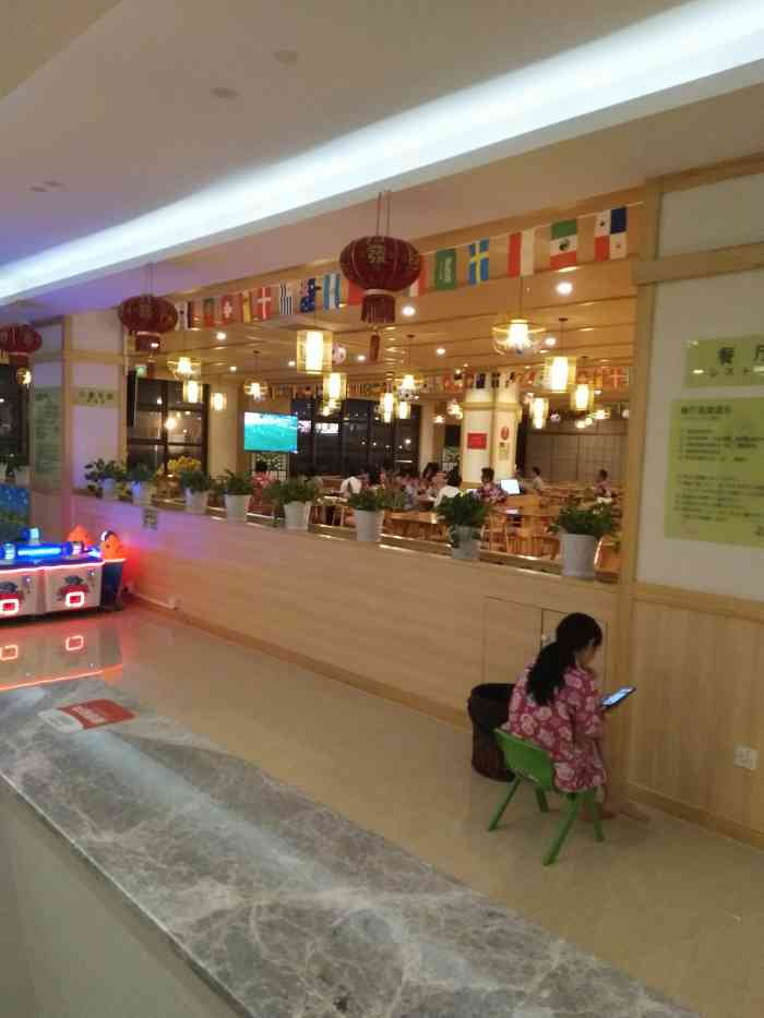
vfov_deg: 67.3
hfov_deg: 53.1
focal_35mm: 26
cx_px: 382
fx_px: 765
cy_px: 509
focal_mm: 3.88
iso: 400
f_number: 2
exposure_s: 1/33.3
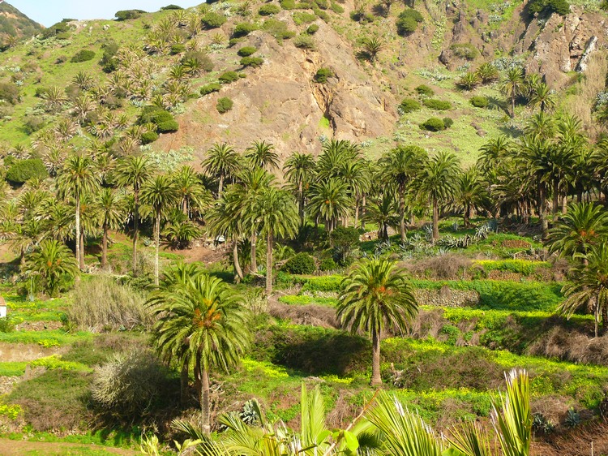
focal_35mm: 62
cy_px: 228
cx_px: 304
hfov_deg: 31.2
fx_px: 1089
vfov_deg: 23.6
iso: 100
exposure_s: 1/160
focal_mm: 13.1
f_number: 4
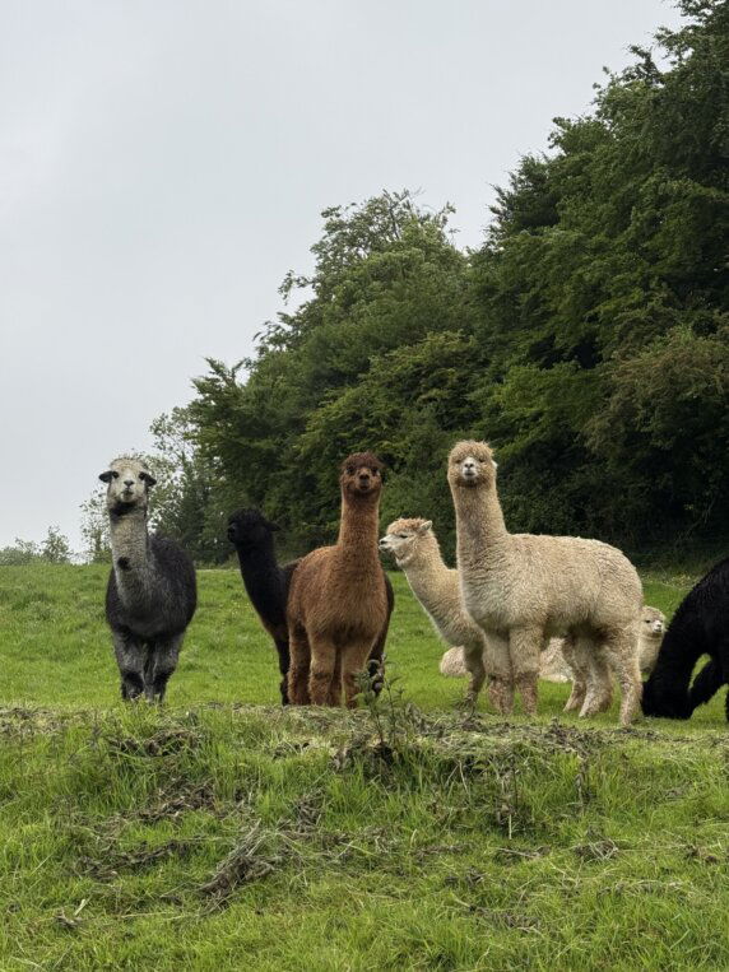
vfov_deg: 39.7
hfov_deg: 30.3
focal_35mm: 48
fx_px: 1348
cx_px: 364
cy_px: 486
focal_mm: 6.76
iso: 64
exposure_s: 1/382
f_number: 1.78
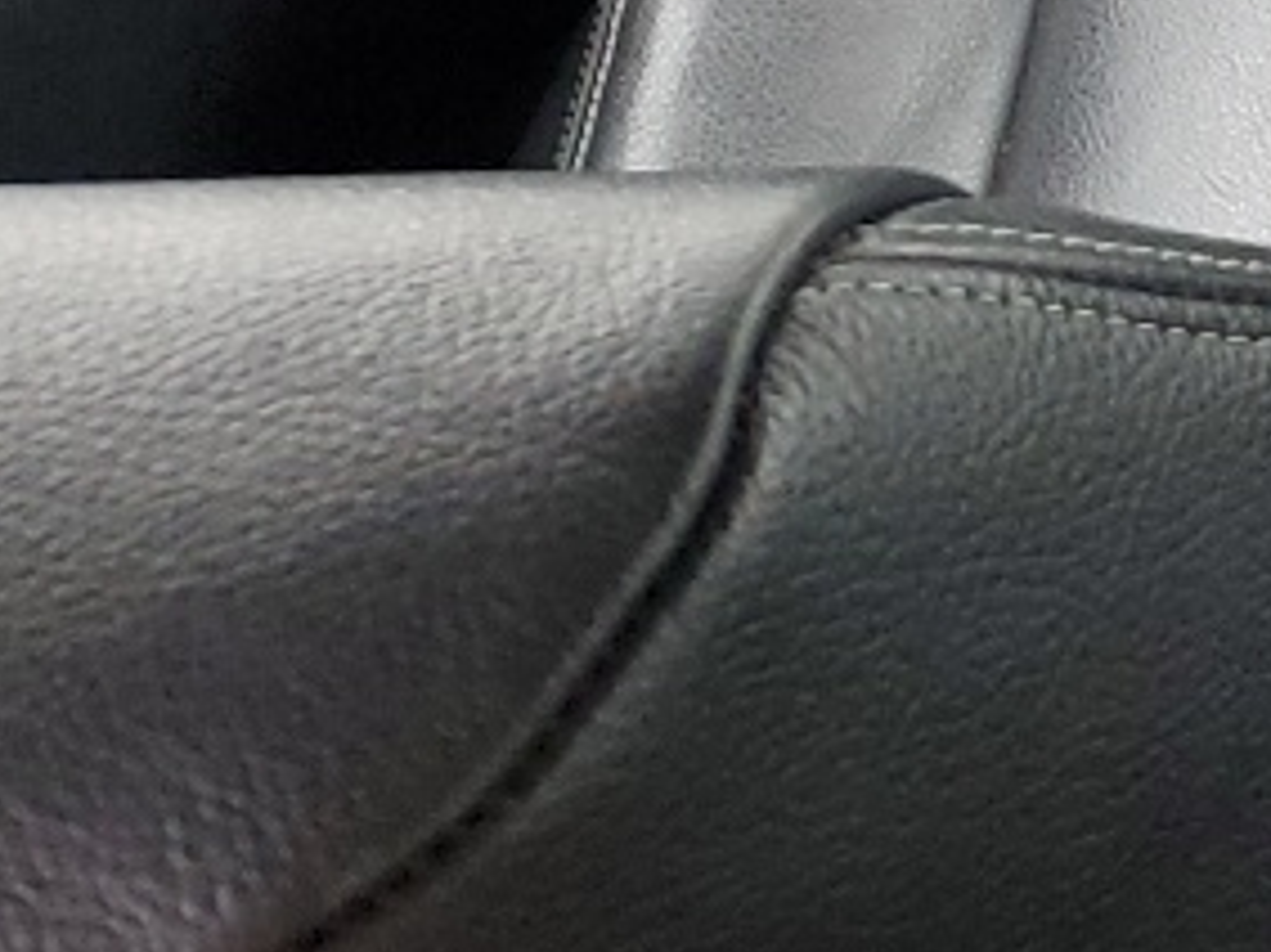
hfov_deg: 10.5
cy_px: -781
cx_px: 3490
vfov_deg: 9.6
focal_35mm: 147
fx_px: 5395
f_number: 1.5
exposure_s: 1/60.2
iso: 62
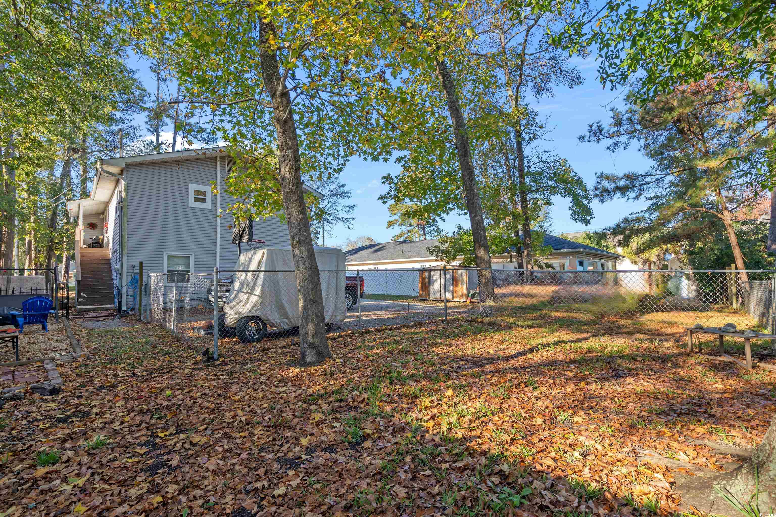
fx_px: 345
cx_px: 388
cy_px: 258
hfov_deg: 96.7
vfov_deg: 73.7
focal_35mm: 16
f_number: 8
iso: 500
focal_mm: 16
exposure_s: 1/60
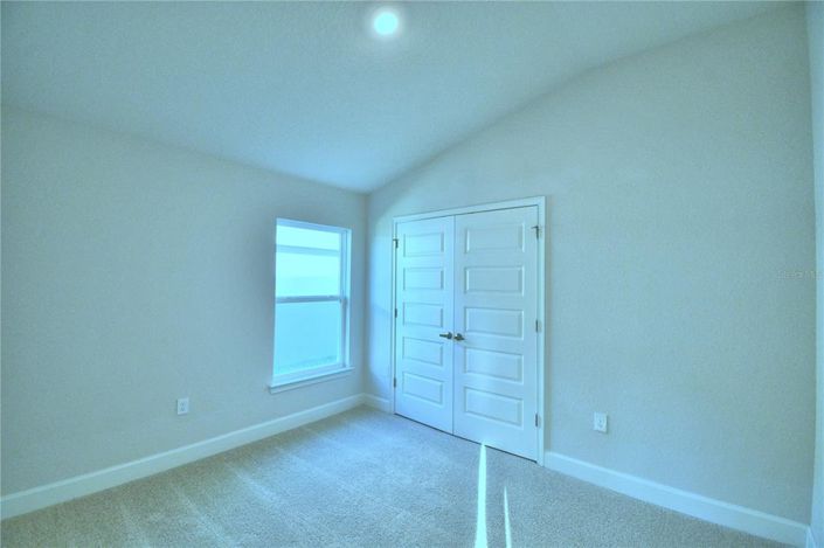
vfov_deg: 77.2
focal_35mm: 15
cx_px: 412
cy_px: 274
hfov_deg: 100.4
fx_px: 343
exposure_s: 1/100
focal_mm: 10
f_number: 4.5
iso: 400
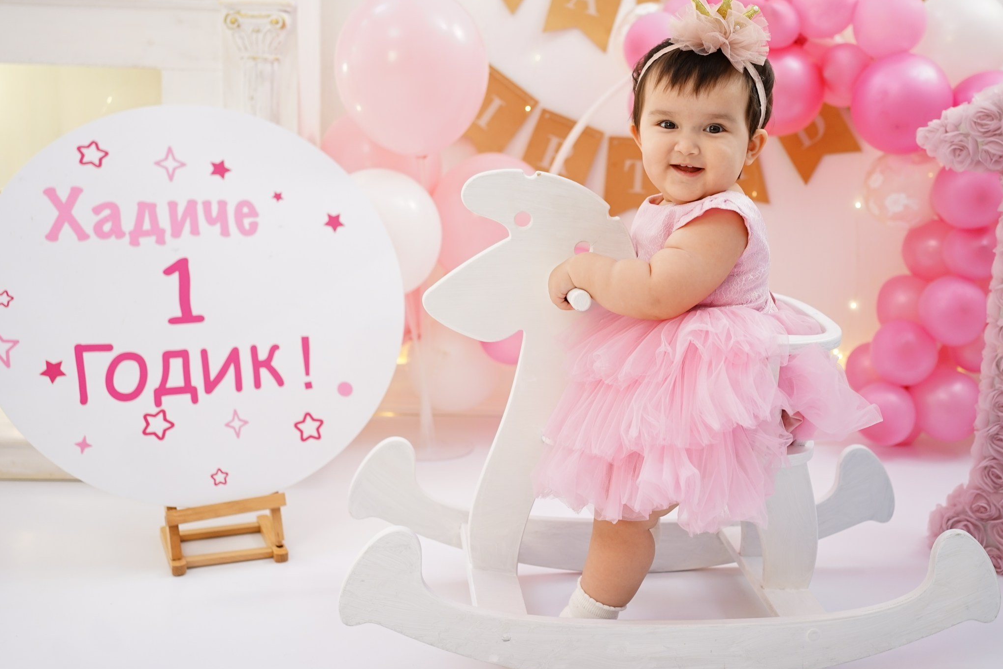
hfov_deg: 44.4
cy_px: 265
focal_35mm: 44
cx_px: 567
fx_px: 1226
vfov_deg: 30.4
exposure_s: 1/160
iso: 250
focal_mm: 35
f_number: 2.8
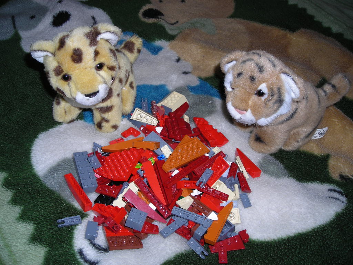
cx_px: 176
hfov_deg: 49.0
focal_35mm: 38
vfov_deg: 37.7
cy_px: 132
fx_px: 388
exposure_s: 1/60
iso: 50
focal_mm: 6.3
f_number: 3.2
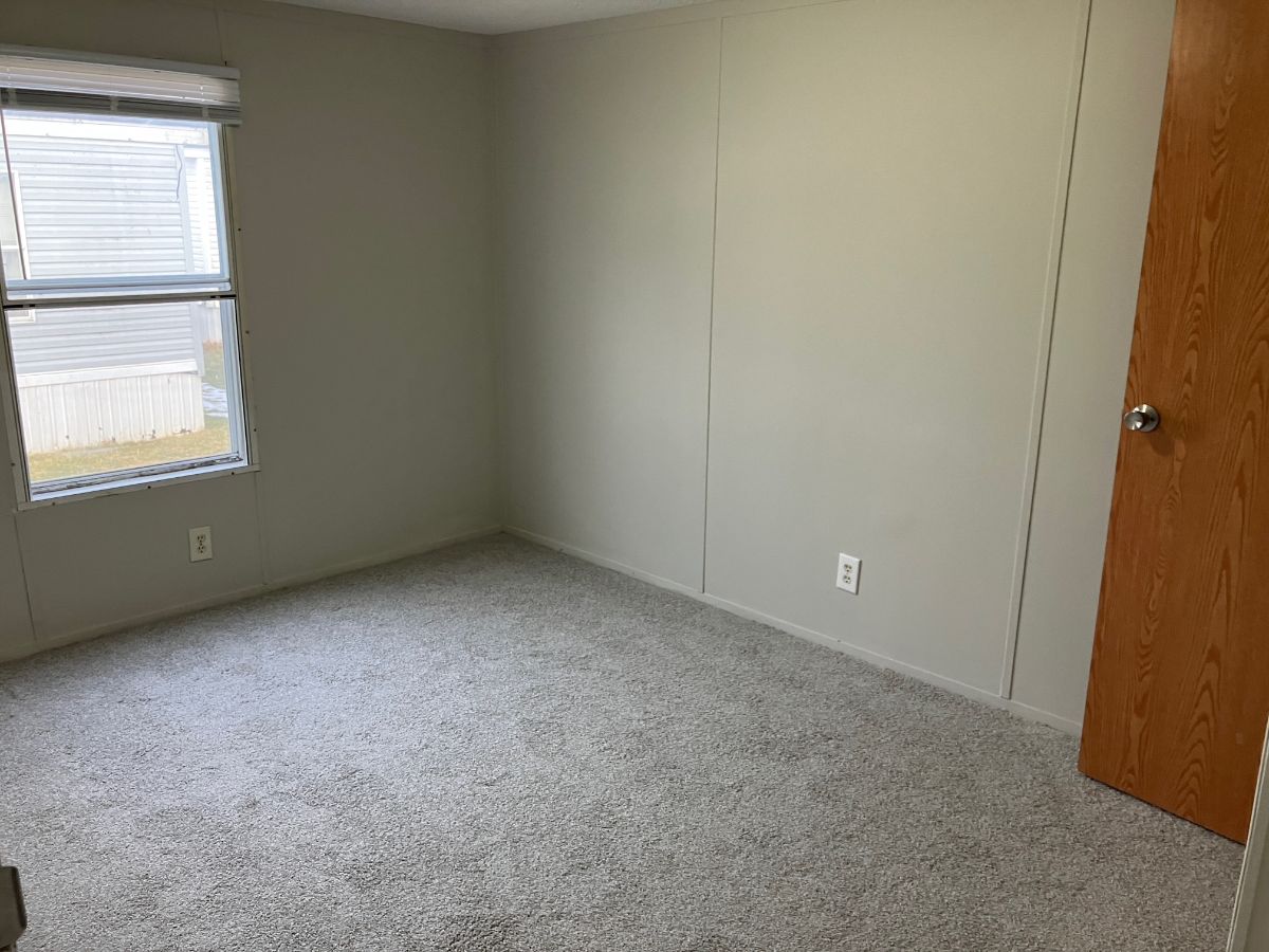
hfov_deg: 63.4
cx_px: 634
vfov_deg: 49.7
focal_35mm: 28
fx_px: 1026
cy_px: 476
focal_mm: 3.99
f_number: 1.8
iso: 100
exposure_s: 1/60
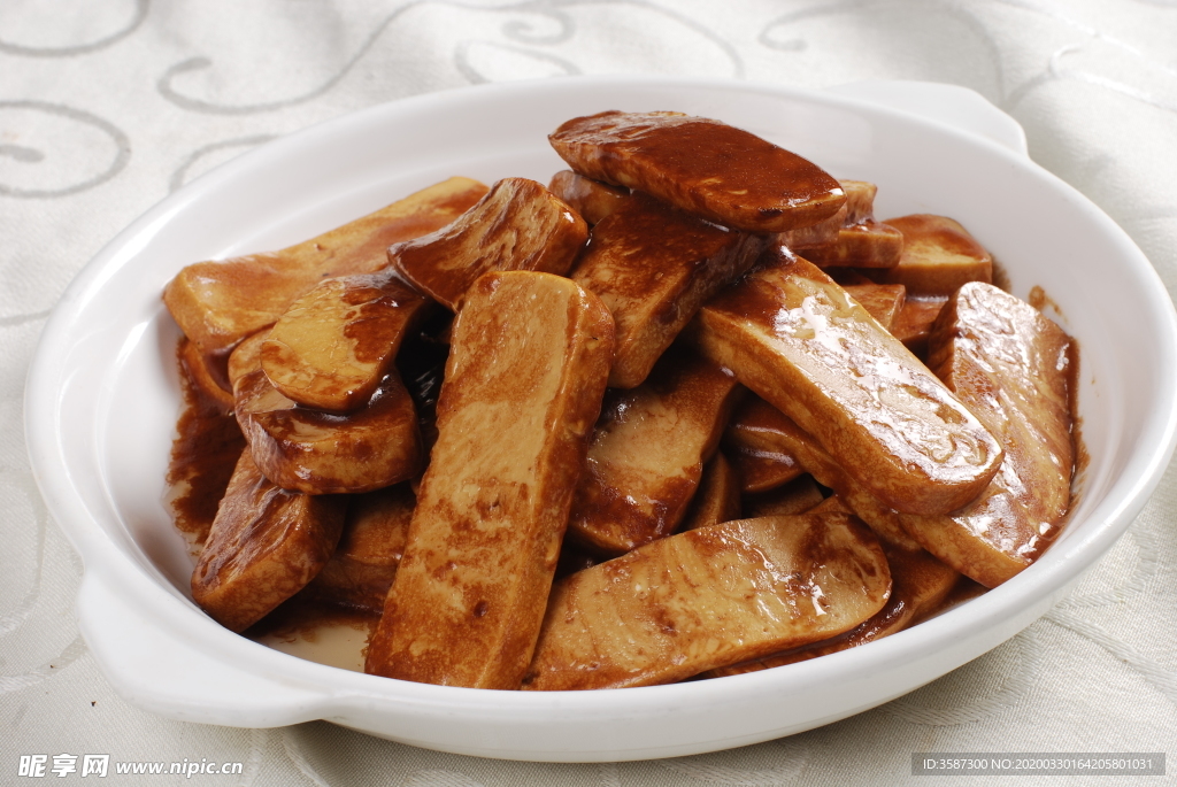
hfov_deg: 27.0
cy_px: 394
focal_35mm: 75
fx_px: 2454
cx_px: 588
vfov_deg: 18.2
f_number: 14
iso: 100
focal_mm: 50
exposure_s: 1/125
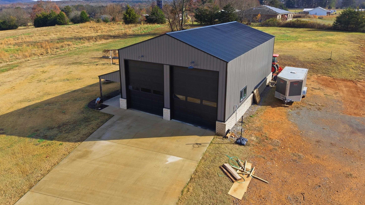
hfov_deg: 69.9
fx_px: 261
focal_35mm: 27
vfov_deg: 42.5
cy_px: 73
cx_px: 179
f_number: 1.8
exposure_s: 1/6000
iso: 230
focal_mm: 8.7
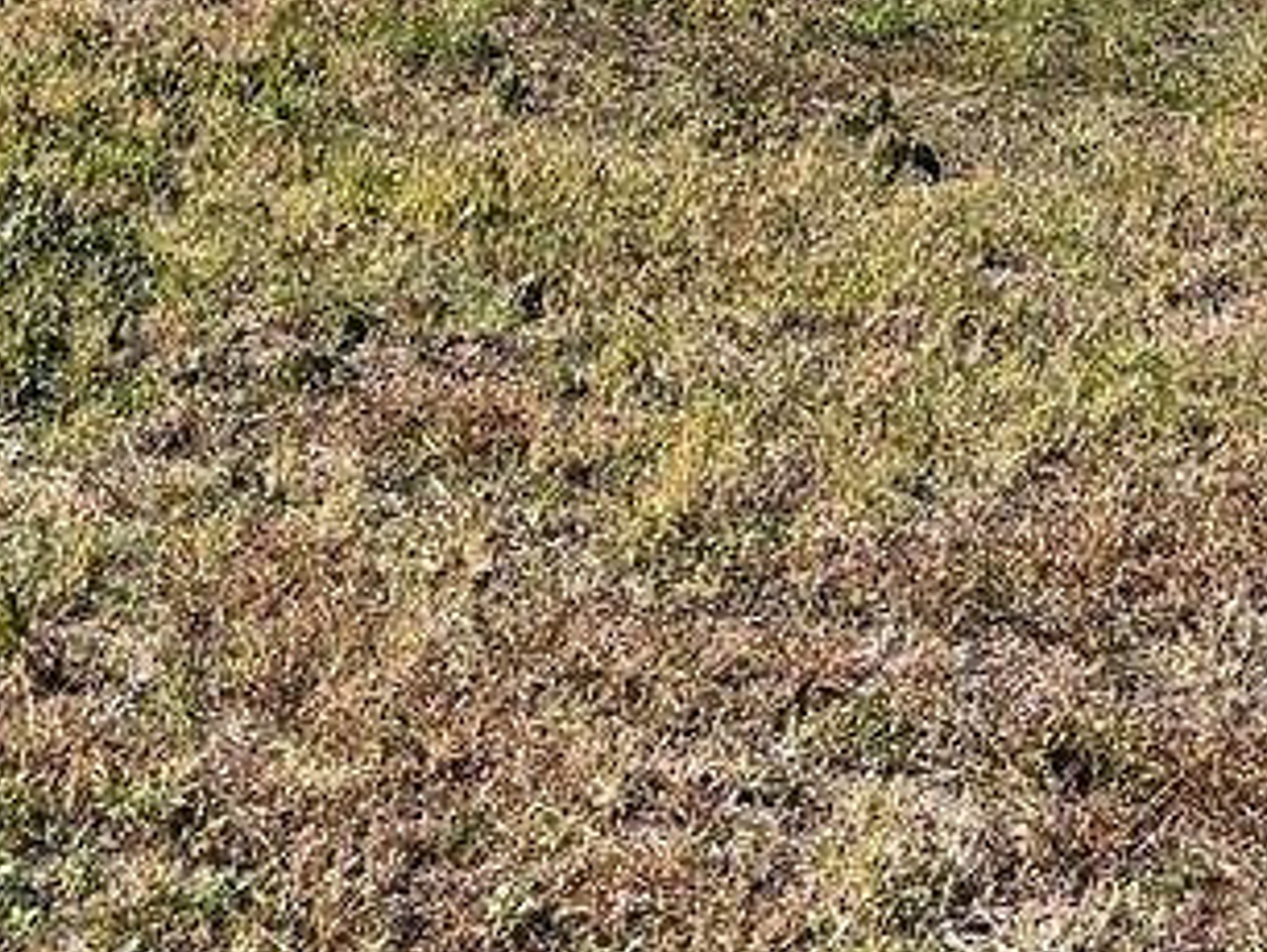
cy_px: -364
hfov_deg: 22.2
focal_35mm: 87
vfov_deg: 15.9
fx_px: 3187
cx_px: 1002
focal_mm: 5.1
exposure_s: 1/1992
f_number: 1.6
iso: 50
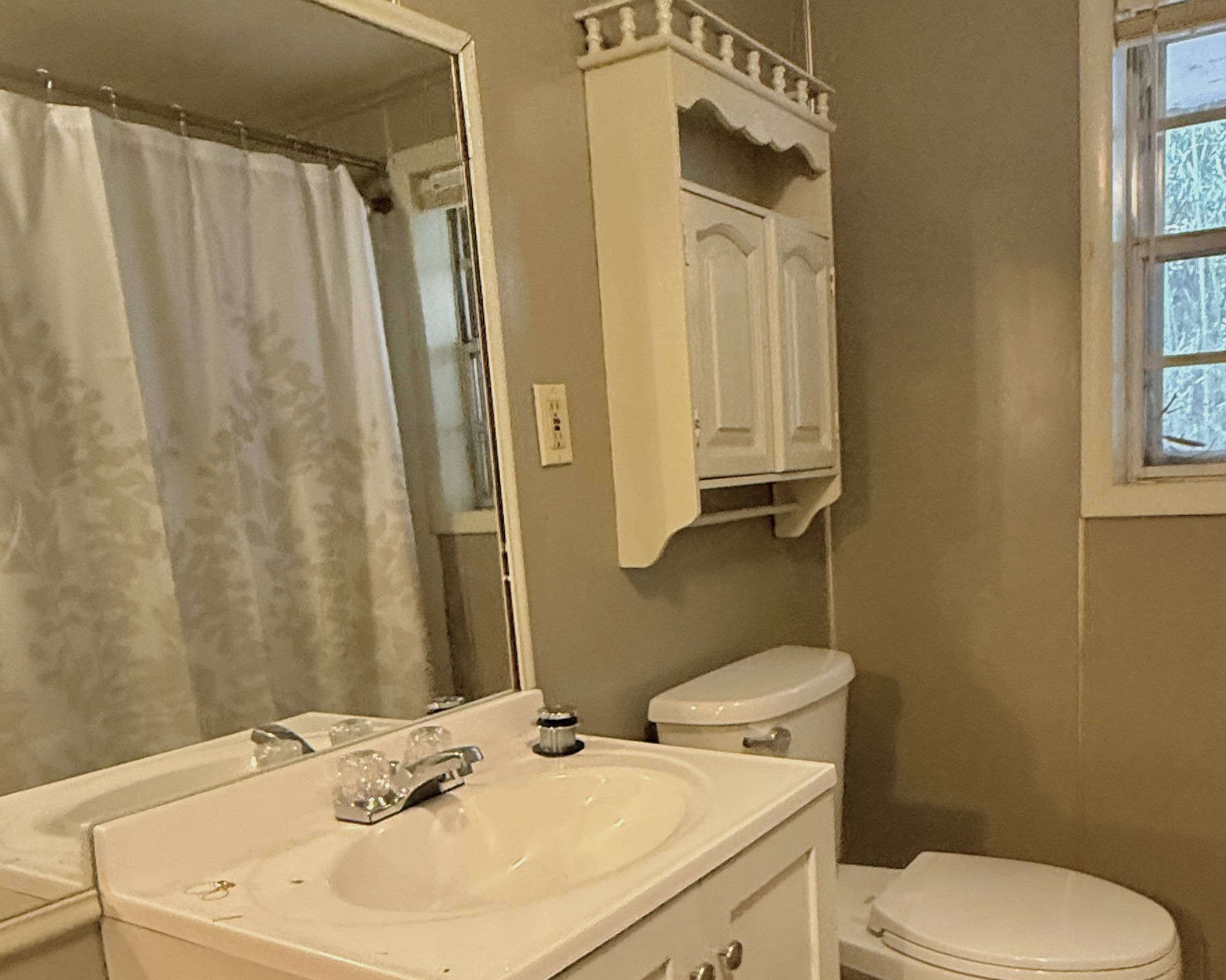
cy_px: 644
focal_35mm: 30
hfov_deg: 58.4
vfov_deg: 47.8
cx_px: 729
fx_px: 1088
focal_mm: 2.22
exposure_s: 1/60
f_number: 2.2
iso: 640
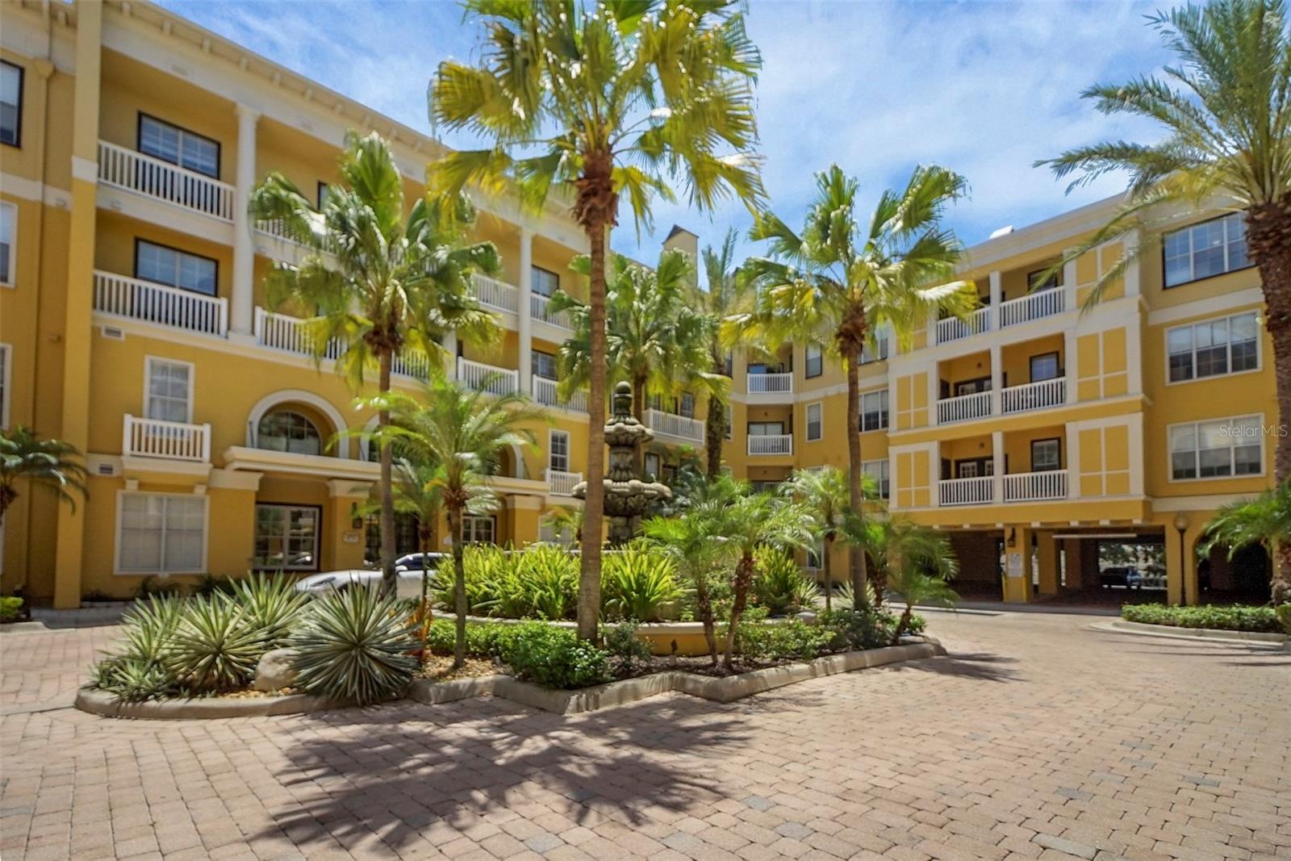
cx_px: 646
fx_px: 538
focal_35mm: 15
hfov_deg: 100.4
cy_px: 430
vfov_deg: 77.3
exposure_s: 1/1600
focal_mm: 10
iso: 500
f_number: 4.5
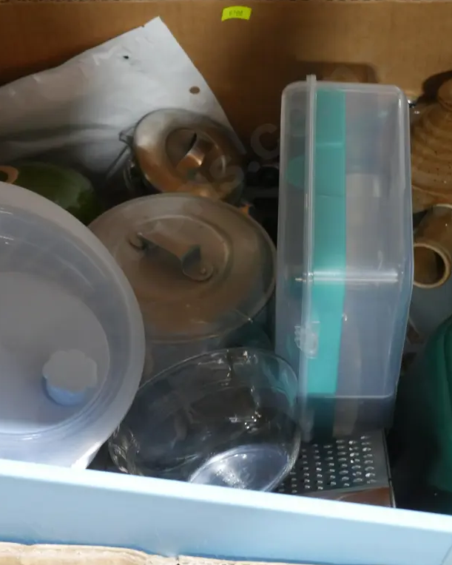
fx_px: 1489
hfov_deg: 17.1
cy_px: 283
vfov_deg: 21.5
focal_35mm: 89
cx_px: 78
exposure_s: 1/80
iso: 2500
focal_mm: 34
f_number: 5.4
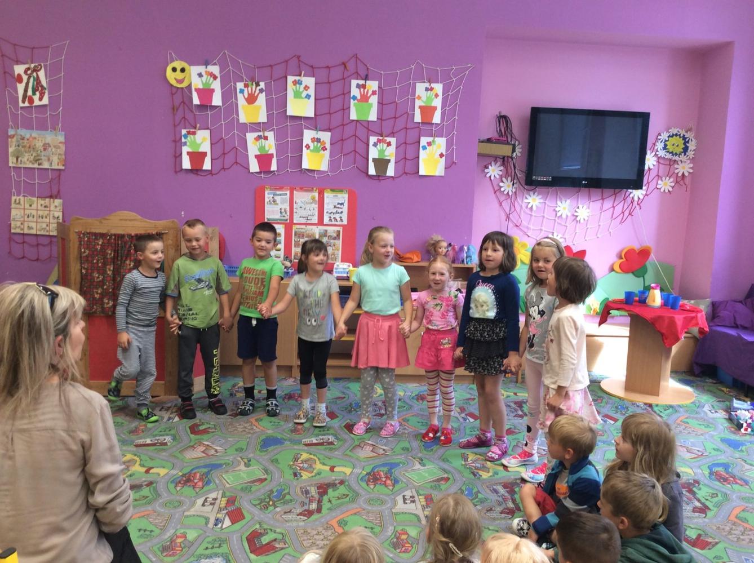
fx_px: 696
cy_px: 282
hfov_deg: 56.9
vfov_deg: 44.0
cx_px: 377
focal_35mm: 32
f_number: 2.4
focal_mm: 3.3
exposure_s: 1/33
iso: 40
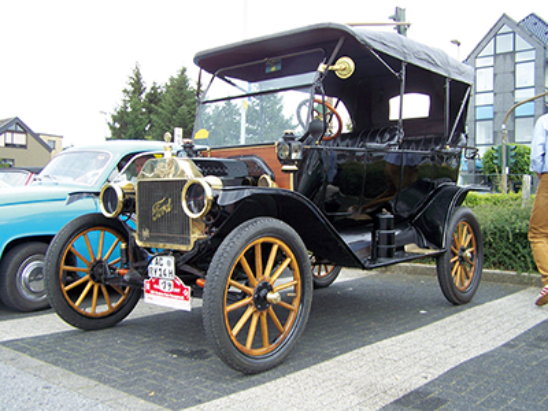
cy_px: 206
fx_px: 602
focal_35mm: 38
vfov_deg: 37.7
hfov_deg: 49.0
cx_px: 274
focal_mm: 6.3
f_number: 2.8
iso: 64
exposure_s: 1/80
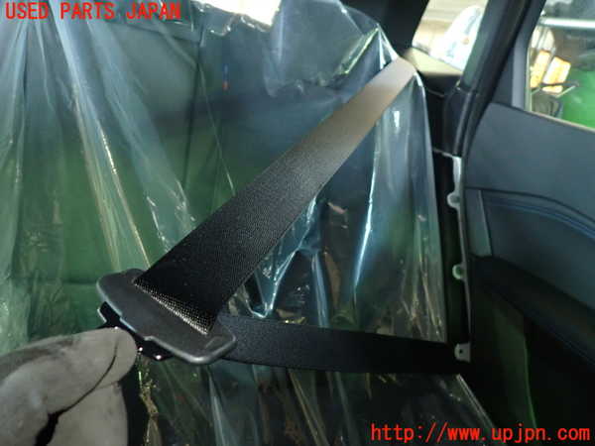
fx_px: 430
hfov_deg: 69.4
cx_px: 298
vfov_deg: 54.9
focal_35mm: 25
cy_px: 223
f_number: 2
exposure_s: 1/30
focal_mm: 4.5
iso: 800
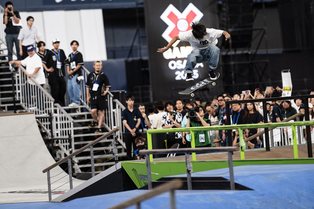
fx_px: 1526
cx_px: 157
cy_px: 104
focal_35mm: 175
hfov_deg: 11.7
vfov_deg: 7.8
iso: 1250
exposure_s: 1/1000
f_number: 2.8
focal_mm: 175
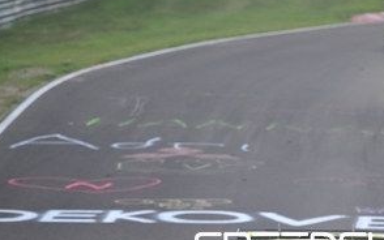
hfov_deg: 3.4
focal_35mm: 624
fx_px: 6533
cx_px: 325
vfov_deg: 2.1
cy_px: 247
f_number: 2.8
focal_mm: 300
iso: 1000
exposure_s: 1/1250
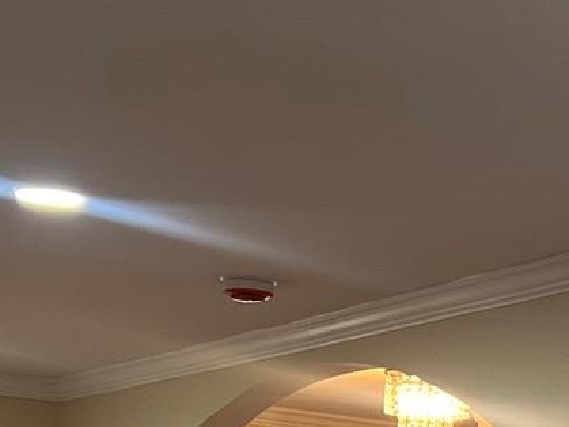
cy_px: 755
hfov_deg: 15.2
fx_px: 2087
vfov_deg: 10.9
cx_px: 581
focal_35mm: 127
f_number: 1.5
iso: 100
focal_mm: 5.7
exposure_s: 1/120
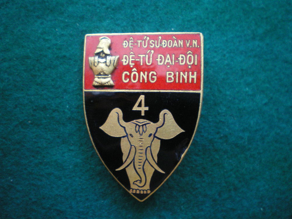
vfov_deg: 37.7
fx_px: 321
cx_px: 146
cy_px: 110
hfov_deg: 49.0
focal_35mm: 38
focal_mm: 6.3
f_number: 3.1
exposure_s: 1/20
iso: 400
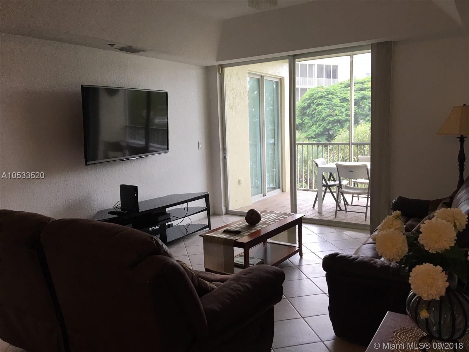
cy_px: 176
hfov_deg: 61.7
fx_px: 393
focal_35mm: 29
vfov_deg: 48.2
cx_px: 234
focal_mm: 4.15
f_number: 2.2
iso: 32
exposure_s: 1/30
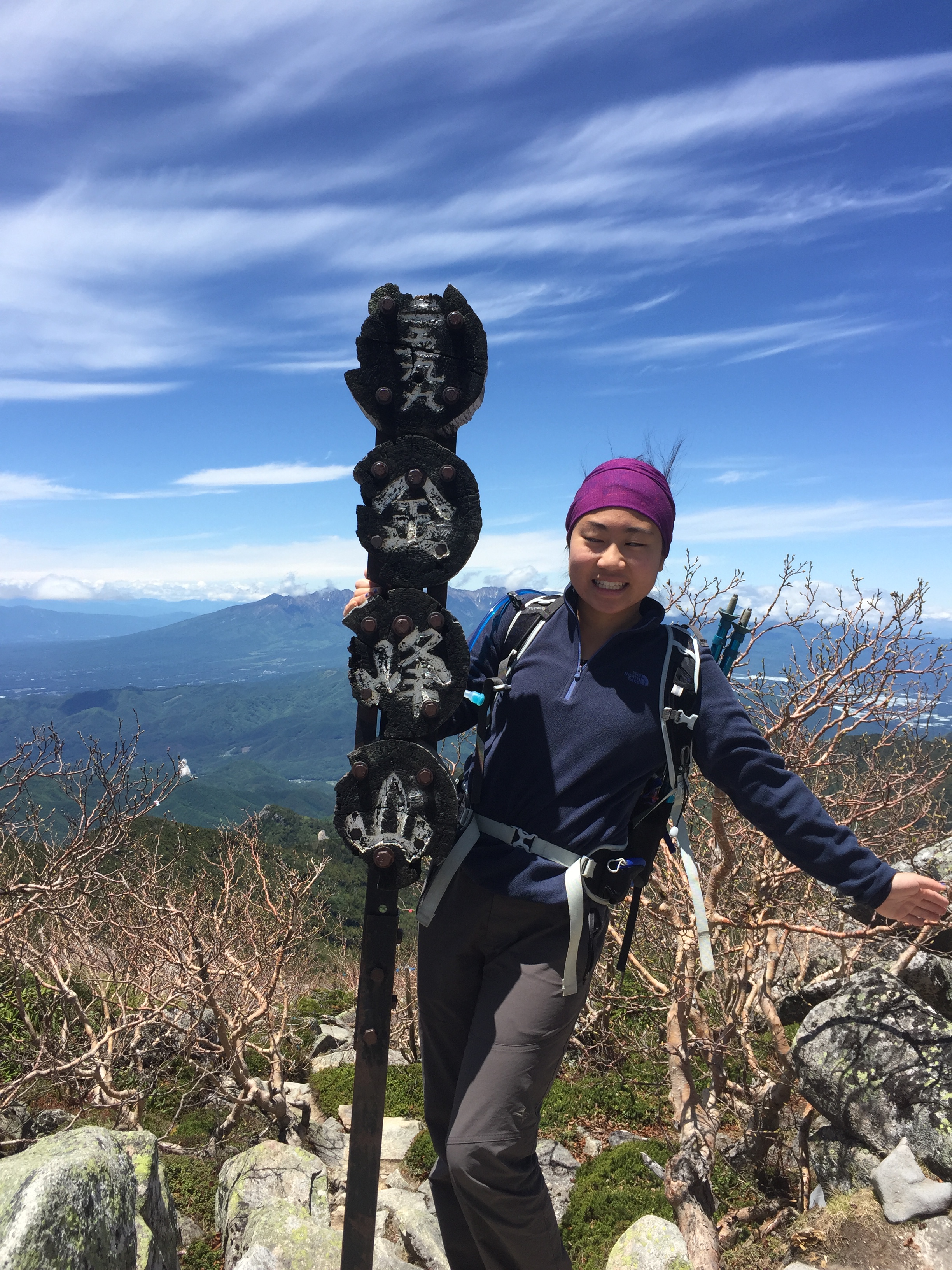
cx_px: 476
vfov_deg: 61.7
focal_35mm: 29
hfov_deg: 48.2
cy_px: 635
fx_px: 1063
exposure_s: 1/1522
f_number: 2.2
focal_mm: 4.15
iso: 32
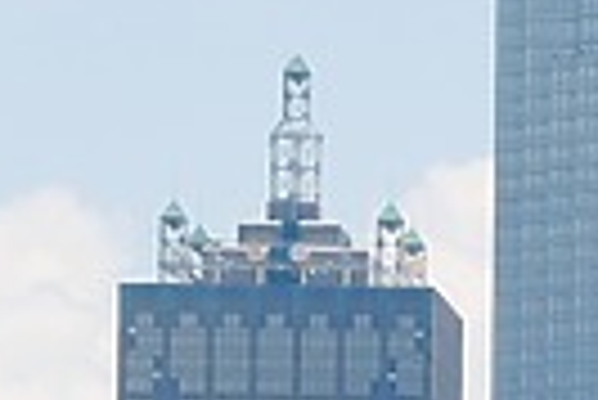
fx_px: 10965
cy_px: 935
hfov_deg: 3.1
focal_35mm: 659
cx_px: 778
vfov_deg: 2.1
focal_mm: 65
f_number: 10
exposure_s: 1/250
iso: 110
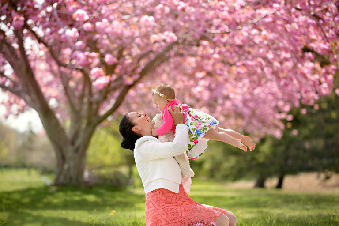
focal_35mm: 125
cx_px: 170
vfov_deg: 11.0
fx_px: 1177
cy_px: 113
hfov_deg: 16.4
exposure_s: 1/1250
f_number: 2.8
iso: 200
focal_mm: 125
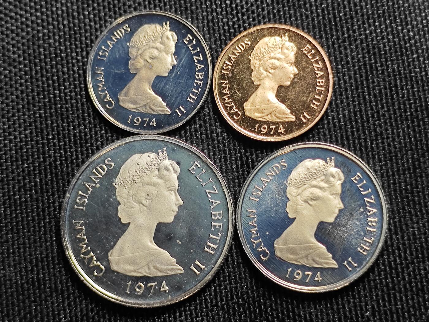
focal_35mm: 78
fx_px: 967
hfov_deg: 25.0
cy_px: 161
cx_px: 214
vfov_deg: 18.9
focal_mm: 5.84
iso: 100
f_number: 1.6
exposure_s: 1/100
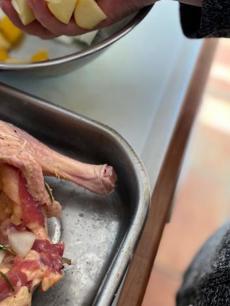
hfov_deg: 31.8
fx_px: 390
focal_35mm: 44
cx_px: 40
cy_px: 118
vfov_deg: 42.7
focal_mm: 4.25
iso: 125
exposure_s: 1/104
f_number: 1.8
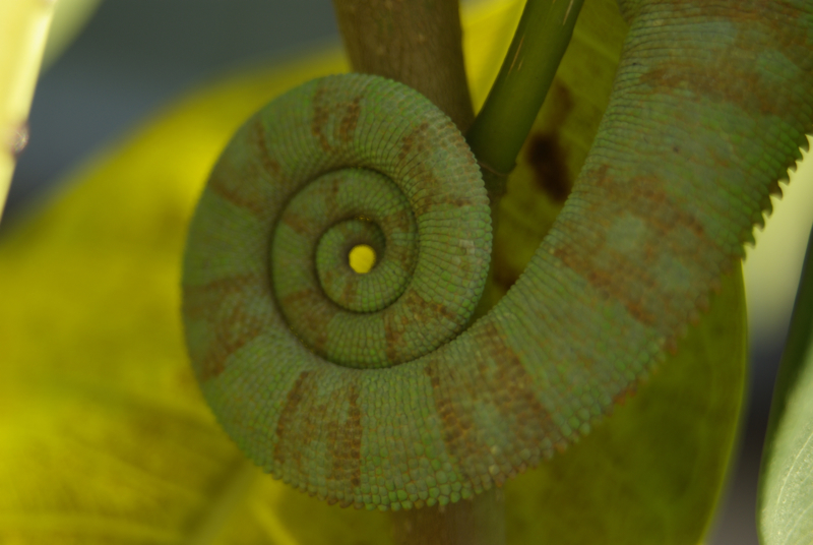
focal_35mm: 120
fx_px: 2714
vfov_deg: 11.5
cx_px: 406
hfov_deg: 17.0
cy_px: 272
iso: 100
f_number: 5.6
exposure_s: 1/90
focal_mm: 80
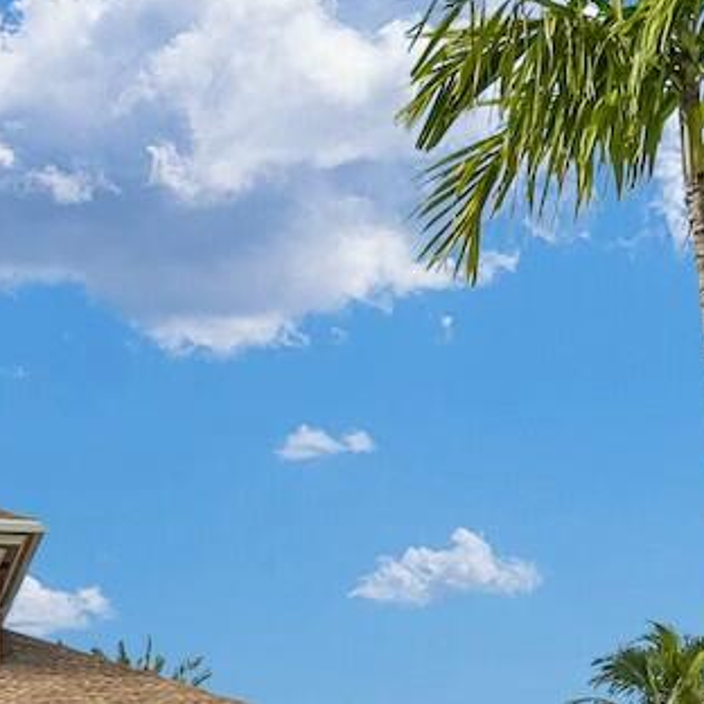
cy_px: 1130
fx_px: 2347
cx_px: 123
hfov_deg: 16.9
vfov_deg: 15.4
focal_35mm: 102
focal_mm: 16
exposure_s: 1/1000
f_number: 8
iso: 200
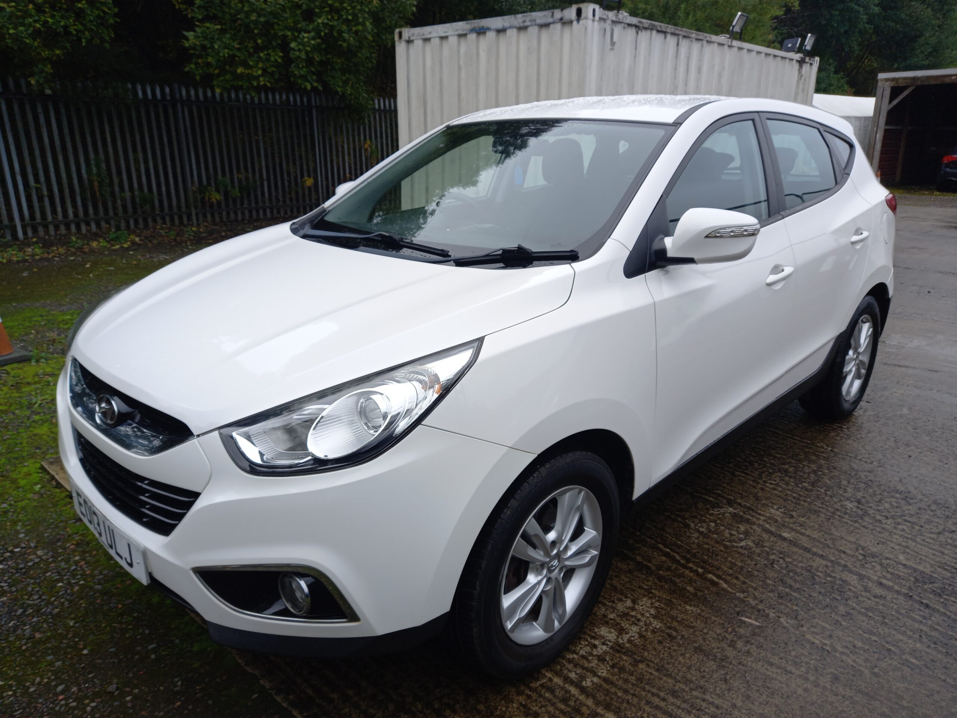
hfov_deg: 69.4
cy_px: 359
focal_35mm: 25
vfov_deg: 54.9
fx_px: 691
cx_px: 478
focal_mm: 4.6
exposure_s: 1/123
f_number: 2
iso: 25
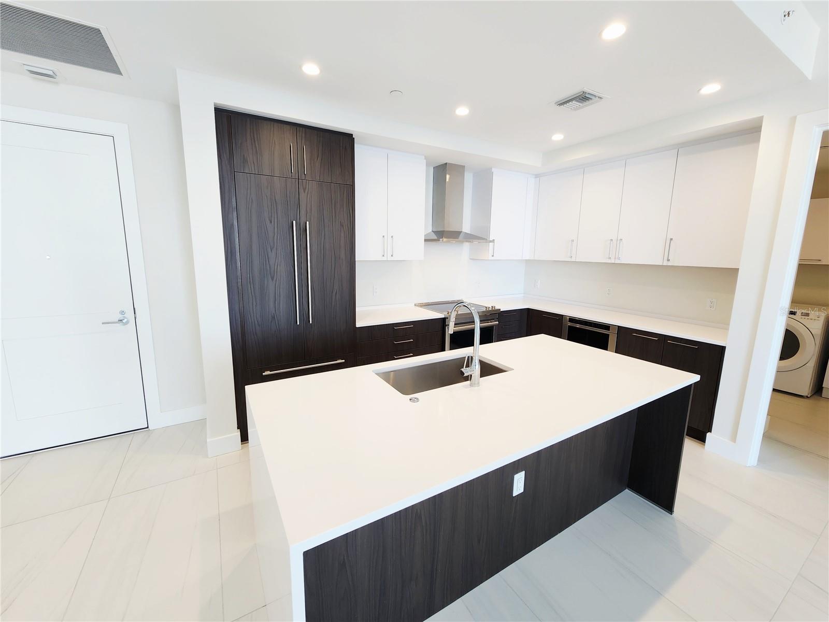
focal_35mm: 13
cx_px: 414
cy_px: 311
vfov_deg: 89.9
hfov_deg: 106.2
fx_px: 311
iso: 64
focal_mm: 2.2
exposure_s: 1/60.2
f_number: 2.2
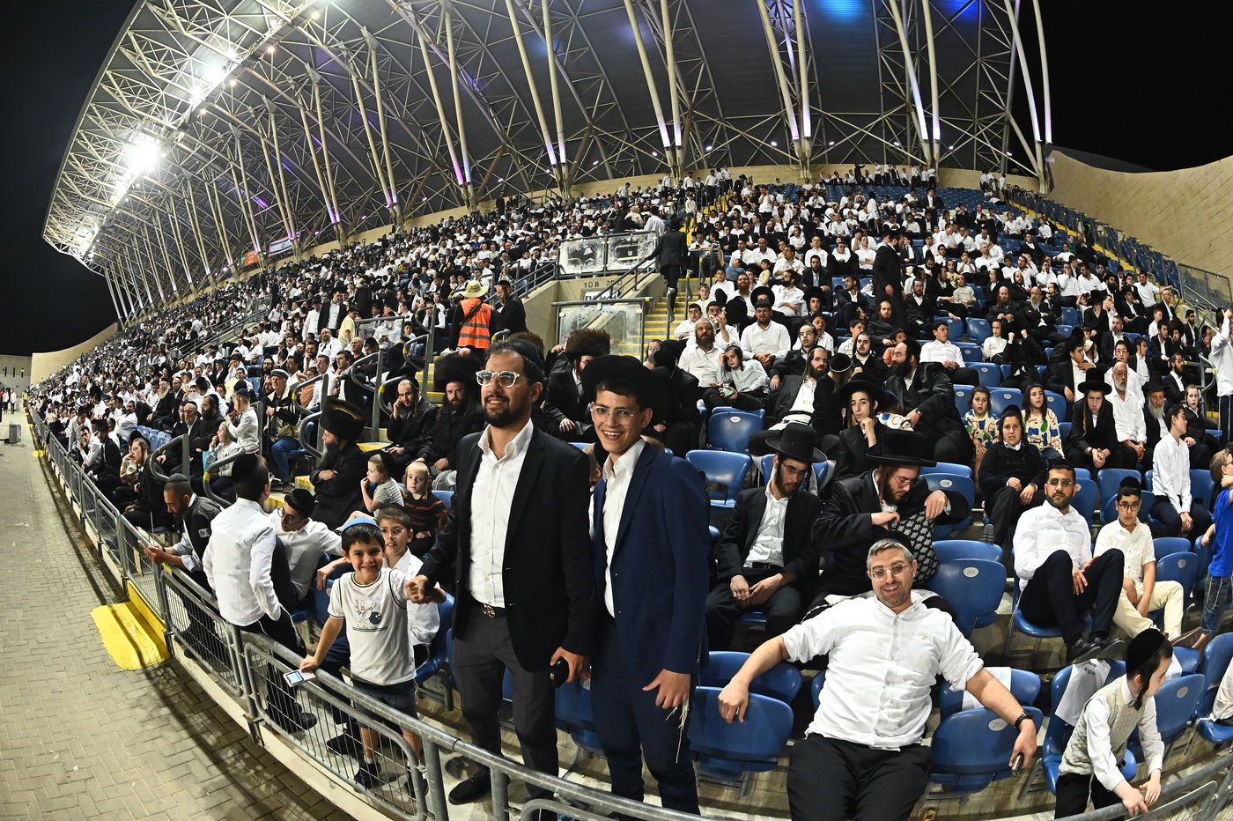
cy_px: 410
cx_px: 616
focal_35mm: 16
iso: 3200
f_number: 6.3
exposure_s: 1/160
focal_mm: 16
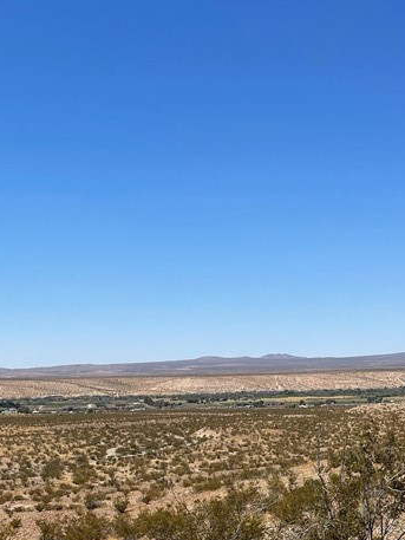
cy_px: 492
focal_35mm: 56
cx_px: 165
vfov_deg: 32.5
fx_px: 873
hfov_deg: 26.1
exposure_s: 1/5618
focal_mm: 5.1
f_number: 1.6
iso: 32
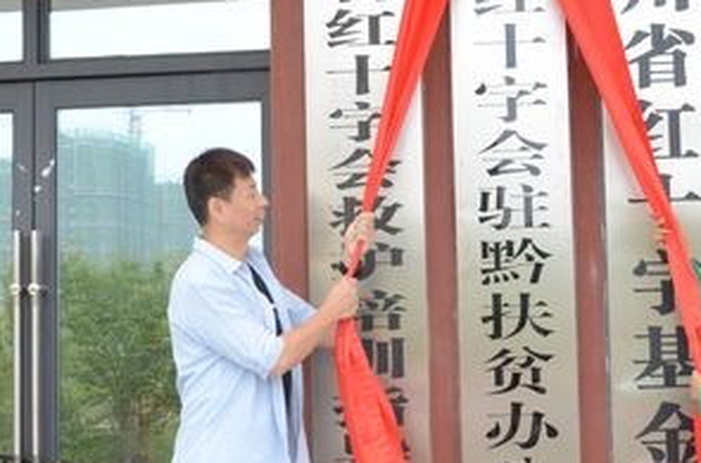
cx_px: 493
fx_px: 1670
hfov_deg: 23.5
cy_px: 284
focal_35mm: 86
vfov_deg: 15.8
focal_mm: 24
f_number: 8
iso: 1000
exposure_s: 1/250
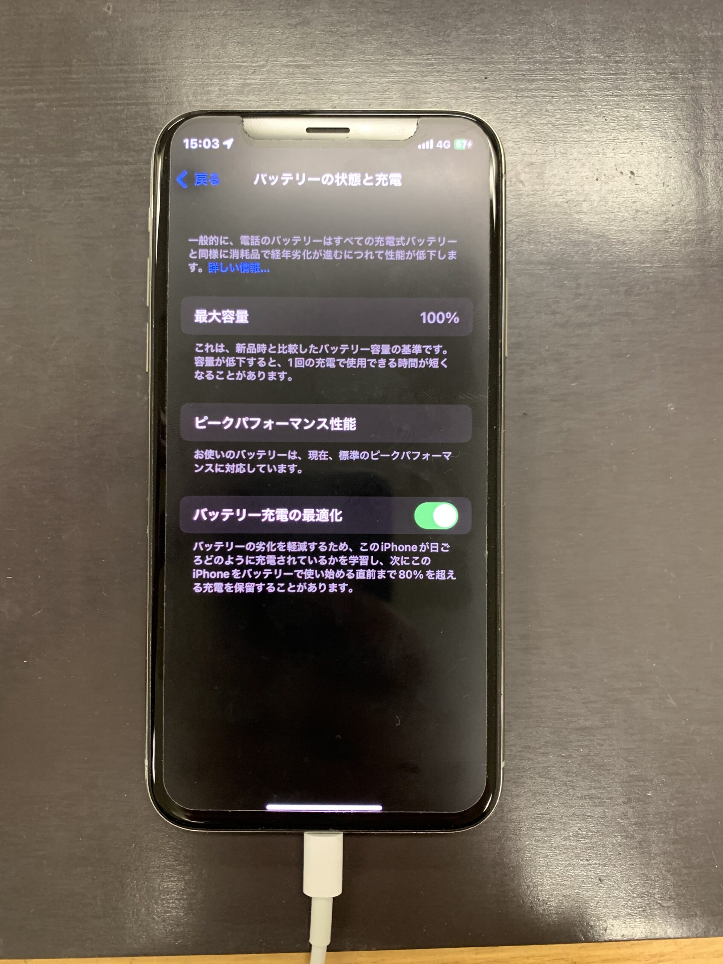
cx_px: 362
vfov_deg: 67.3
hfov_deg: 53.1
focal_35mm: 26
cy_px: 482
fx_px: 724
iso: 160
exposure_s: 1/60
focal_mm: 4.25
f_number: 1.8
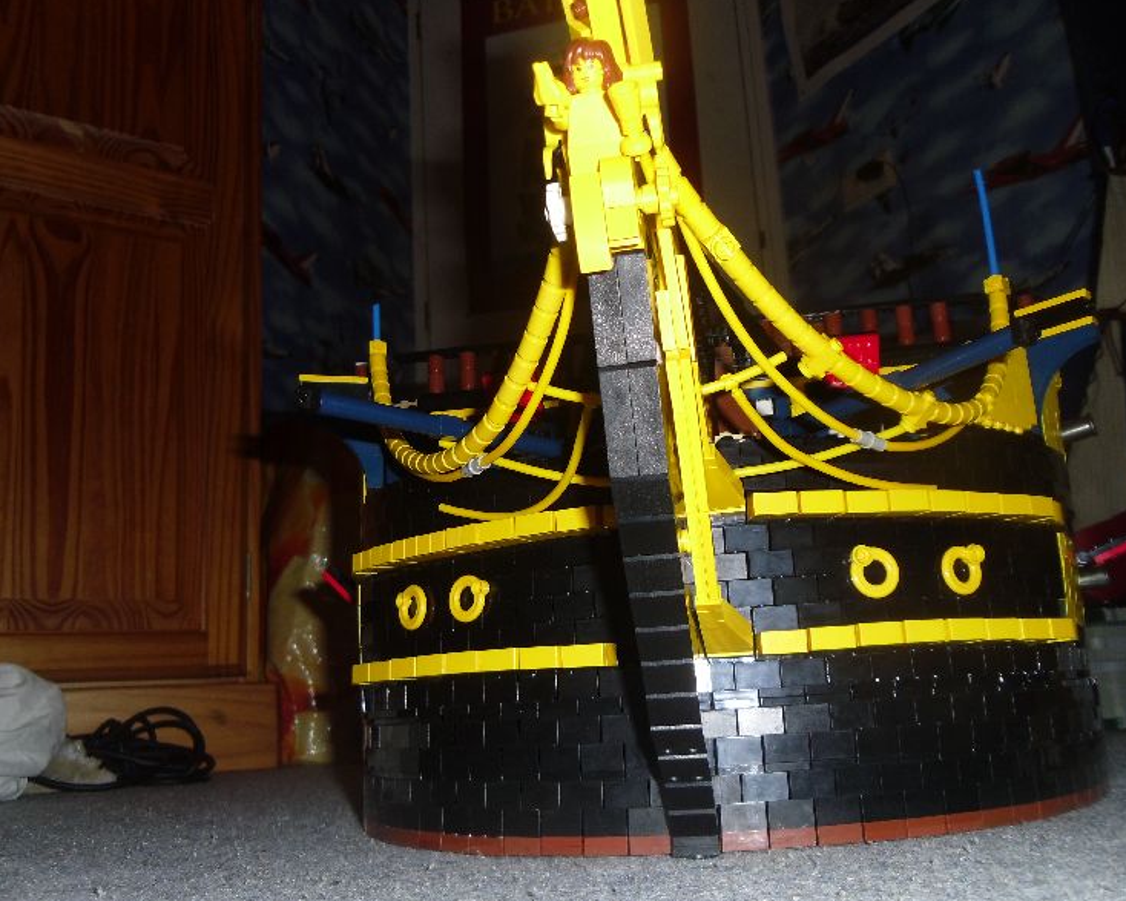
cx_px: 577
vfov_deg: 44.5
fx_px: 1100
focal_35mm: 33
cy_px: 451
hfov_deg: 54.2
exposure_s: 1/45
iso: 80
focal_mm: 5.6
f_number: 3.3
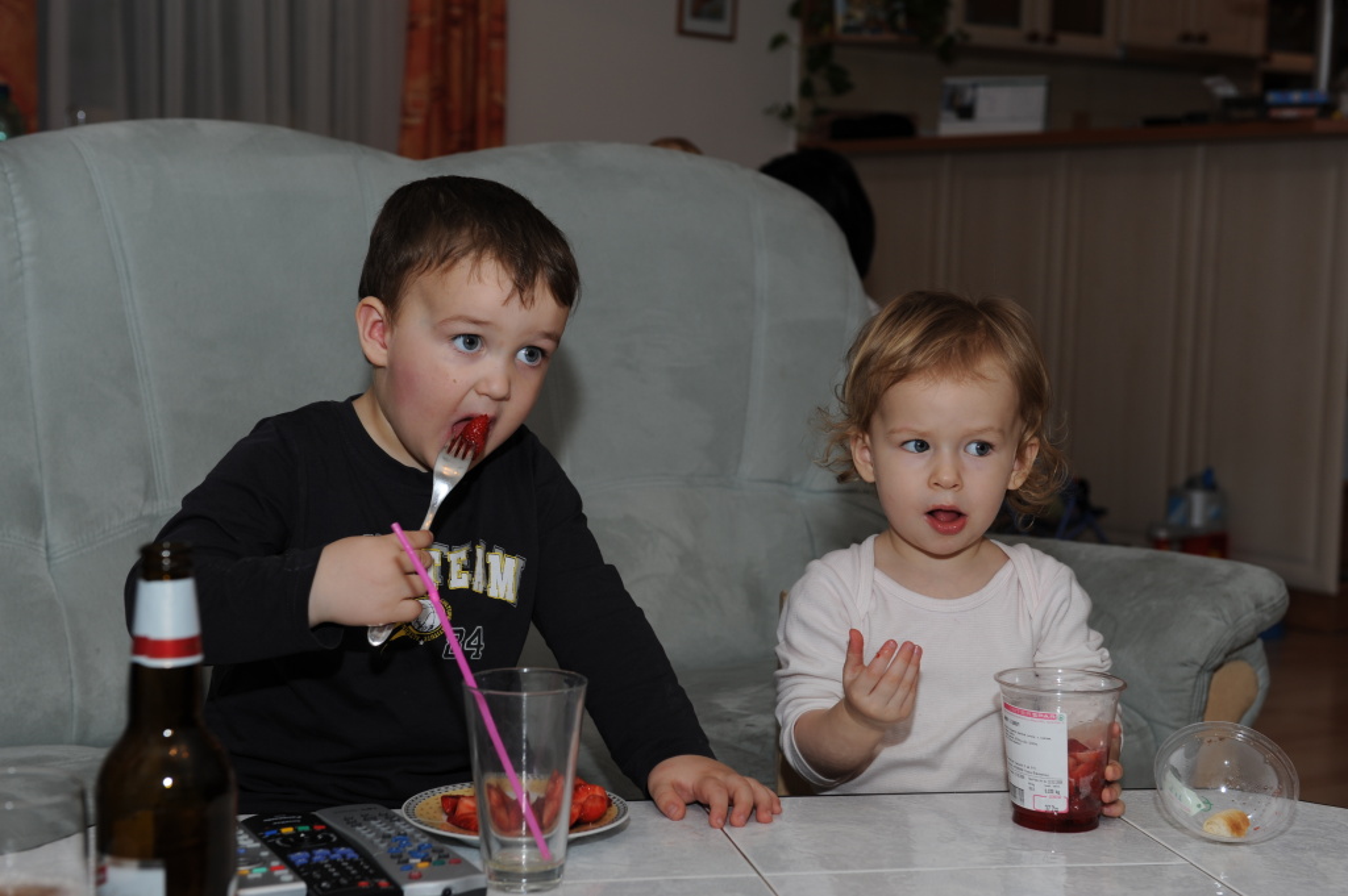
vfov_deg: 23.3
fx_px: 2170
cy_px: 448
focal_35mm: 58
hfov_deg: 34.5
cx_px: 674
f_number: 5.6
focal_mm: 58
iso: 200
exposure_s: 1/60
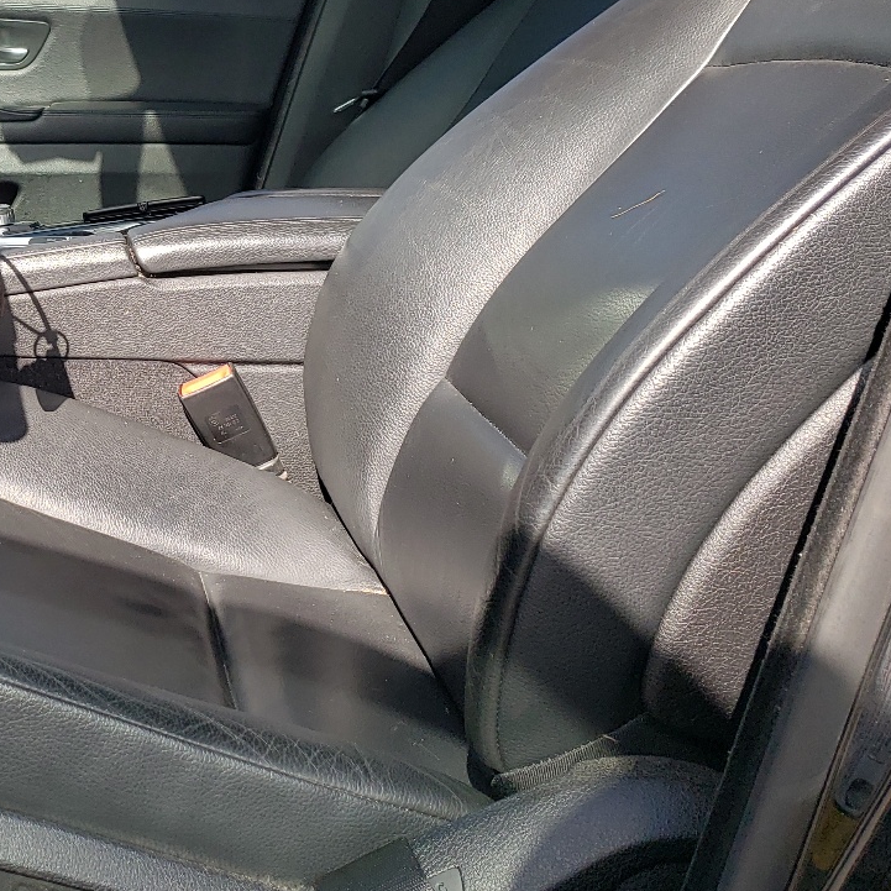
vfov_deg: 32.8
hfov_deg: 31.0
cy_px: 234
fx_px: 1485
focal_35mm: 51
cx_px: 6
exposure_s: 1/833
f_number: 1.5
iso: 50
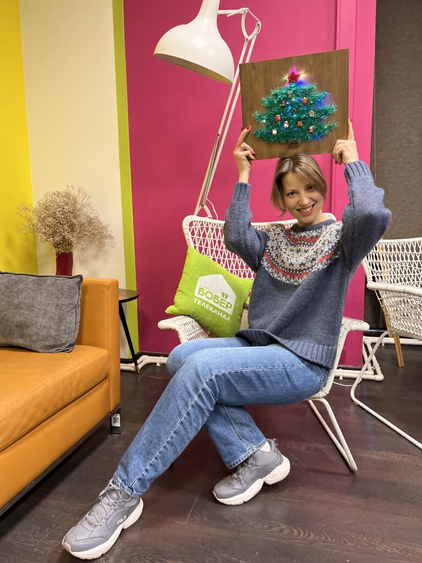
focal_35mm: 26
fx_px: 423
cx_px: 211
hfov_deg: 53.1
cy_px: 282
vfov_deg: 67.3
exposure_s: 1/50
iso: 320
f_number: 1.5
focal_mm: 5.7
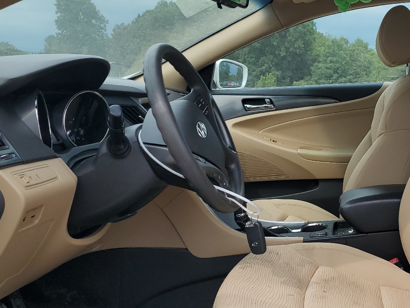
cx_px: 321
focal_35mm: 43
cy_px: 179
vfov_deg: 33.5
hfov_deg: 42.1
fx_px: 509
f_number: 1.5
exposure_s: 1/1250
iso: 50
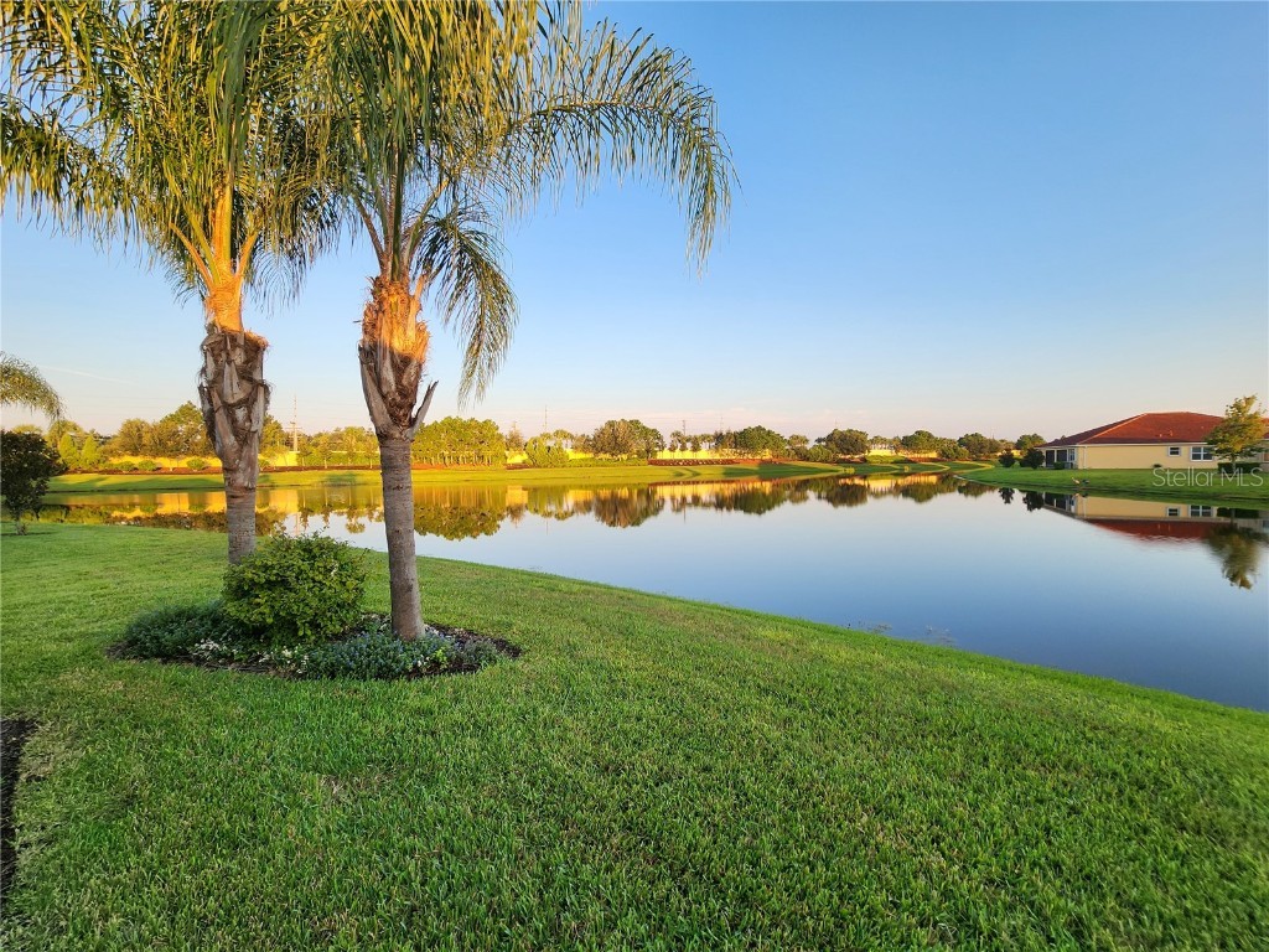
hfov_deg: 106.2
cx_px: 634
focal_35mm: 13
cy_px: 476
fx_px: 477
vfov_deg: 89.9
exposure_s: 1/342
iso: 50
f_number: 2.2
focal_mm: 2.2
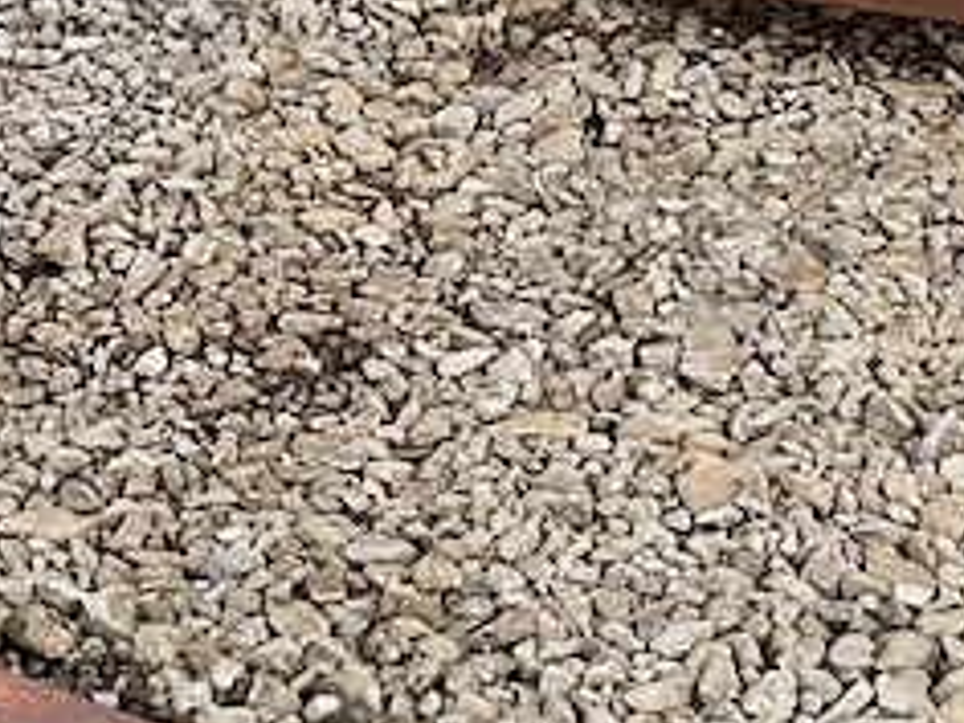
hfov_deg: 12.5
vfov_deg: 9.4
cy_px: 49
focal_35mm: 157
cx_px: 237
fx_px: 4372
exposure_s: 1/120
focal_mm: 3
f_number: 1.8
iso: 25
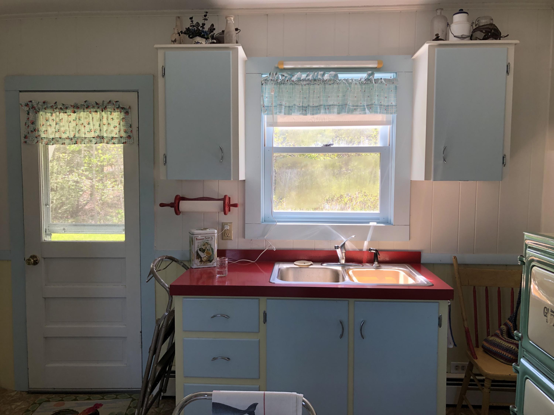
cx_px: 277
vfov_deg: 49.7
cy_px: 208
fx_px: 448
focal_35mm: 28
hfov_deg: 63.4
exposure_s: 1/120
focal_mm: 3.99
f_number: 1.8
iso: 32
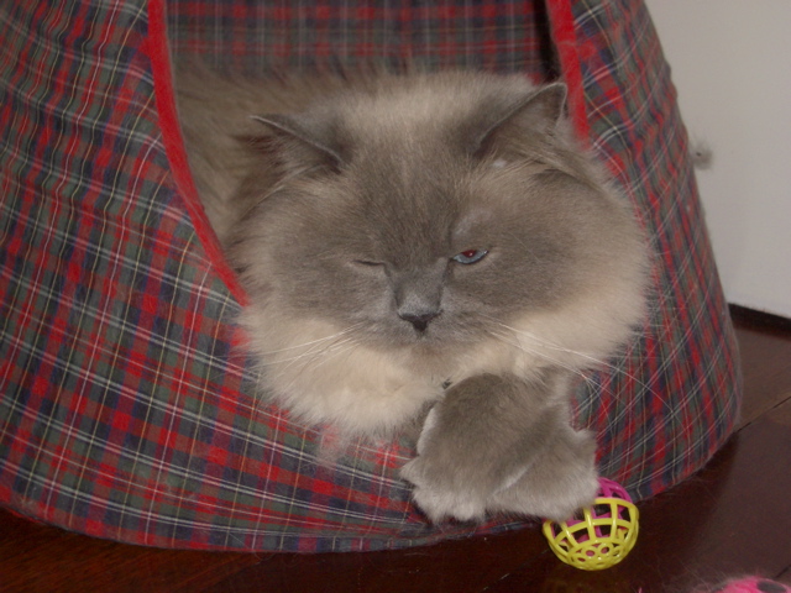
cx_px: 396
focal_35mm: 62
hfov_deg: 31.2
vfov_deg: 23.7
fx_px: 1417
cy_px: 296
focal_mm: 10.2
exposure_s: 1/60
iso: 100
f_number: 3.5
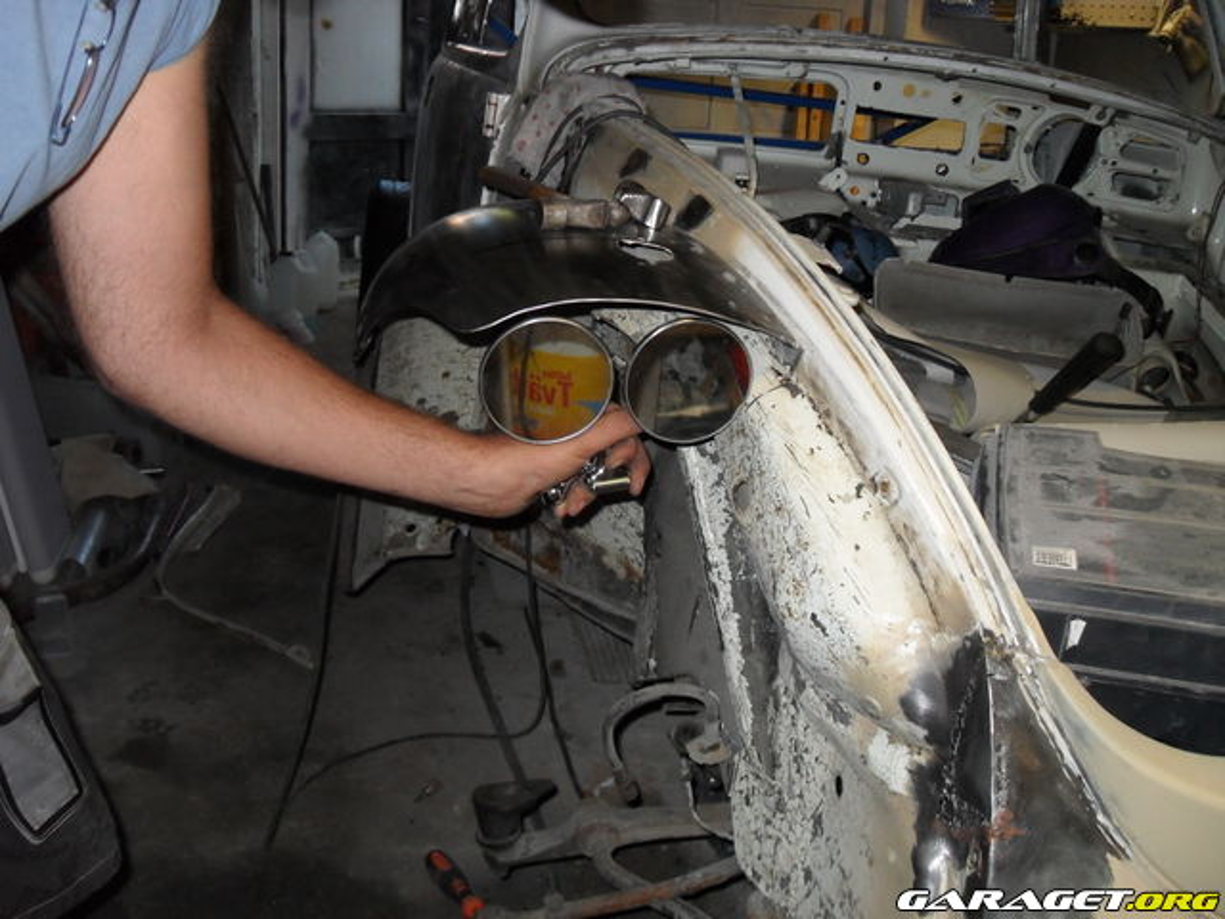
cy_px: 460
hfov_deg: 52.6
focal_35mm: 35
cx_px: 612
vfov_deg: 40.7
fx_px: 1239
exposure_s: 1/45
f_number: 2.8
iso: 200
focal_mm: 6.2
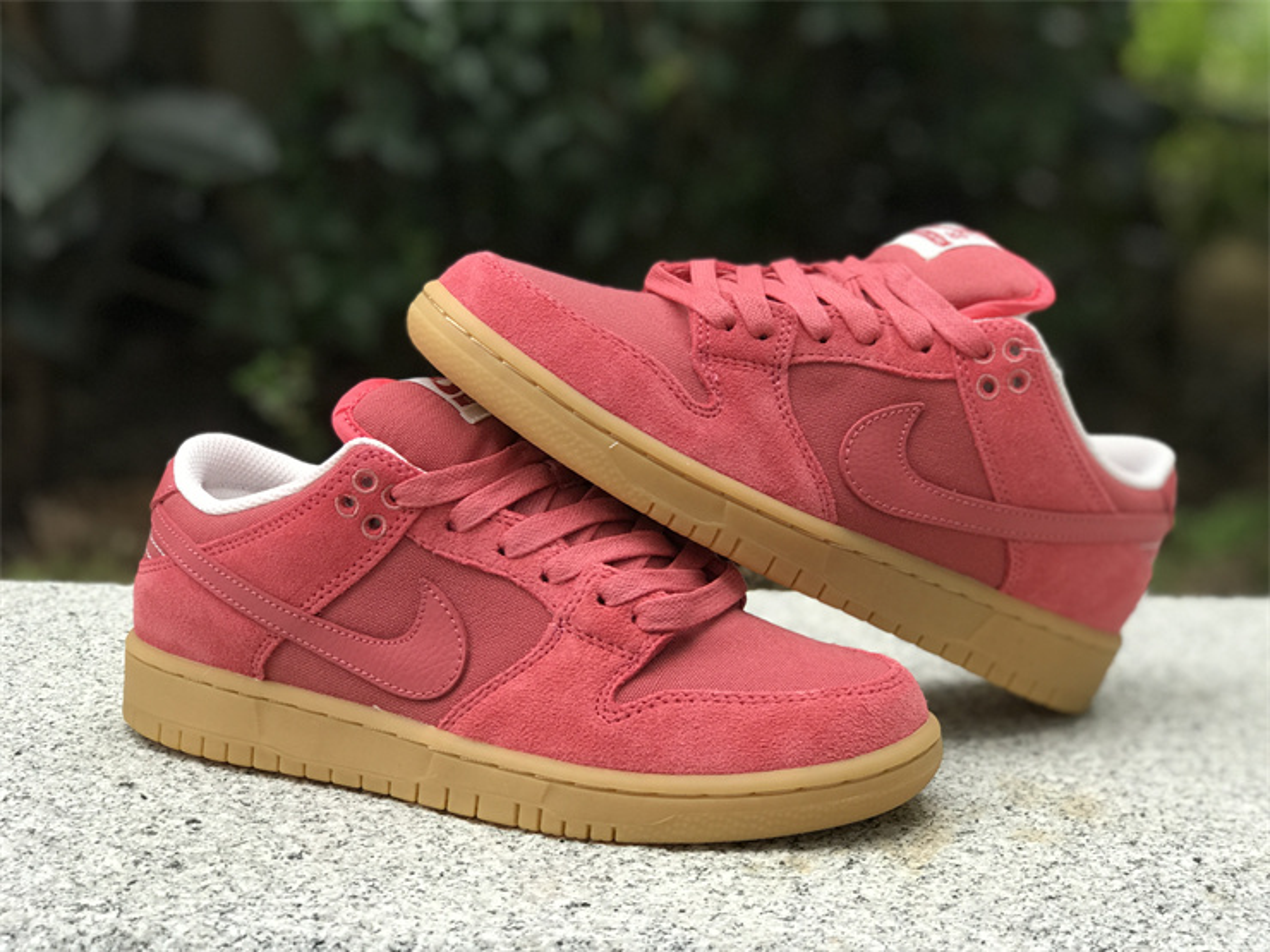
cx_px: 635
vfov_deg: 25.7
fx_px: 2091
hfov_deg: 33.8
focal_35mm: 57
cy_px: 476
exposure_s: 1/50
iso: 25
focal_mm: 6.6
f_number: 2.8
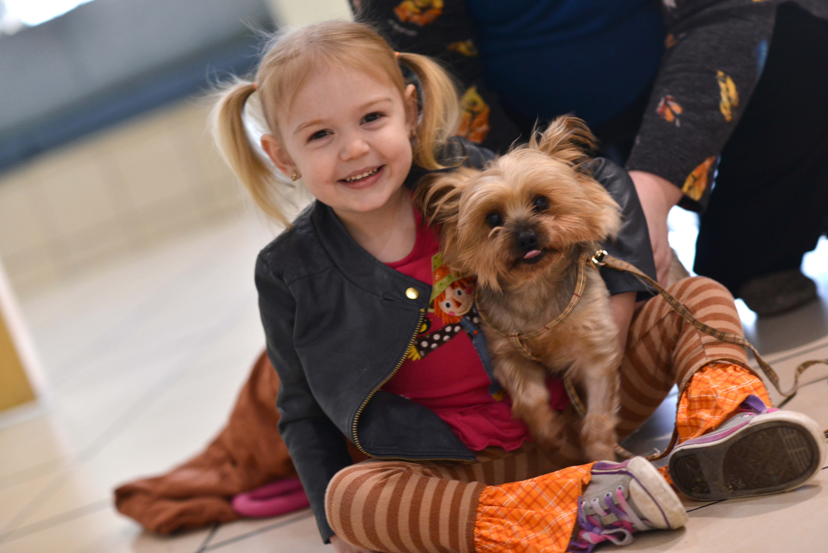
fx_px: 1956
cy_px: 276
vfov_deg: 16.1
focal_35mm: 85
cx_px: 414
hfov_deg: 23.9
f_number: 2.8
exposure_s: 1/200
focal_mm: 85
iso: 800
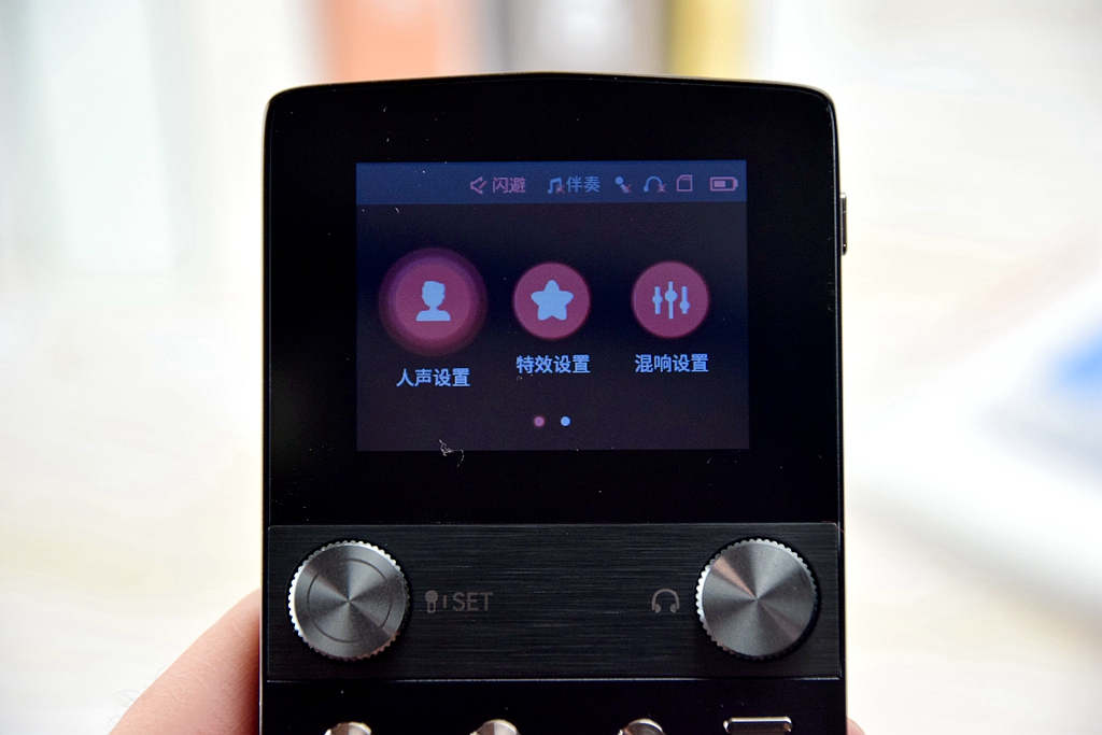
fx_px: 4822
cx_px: 551
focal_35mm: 158
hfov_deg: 13.0
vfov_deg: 8.7
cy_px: 368
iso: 1100
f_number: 5.6
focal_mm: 105
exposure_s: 1/125
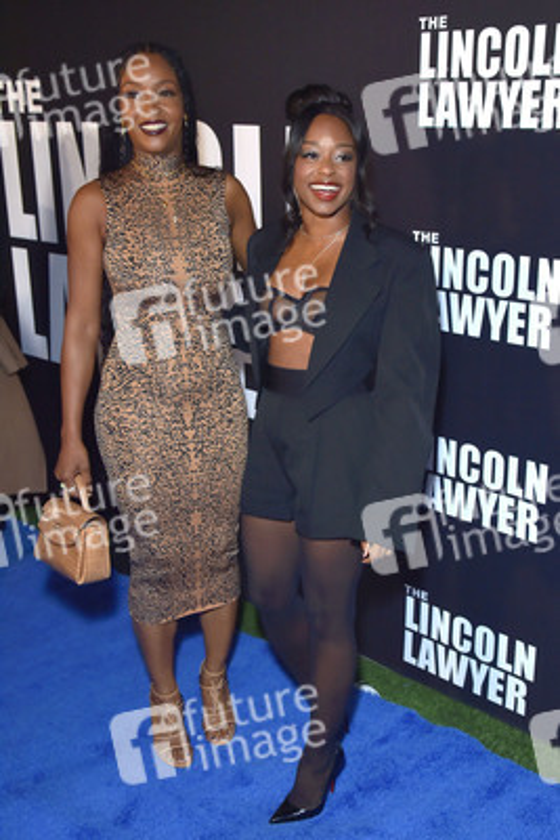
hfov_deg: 35.1
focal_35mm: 38
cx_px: 280
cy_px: 420
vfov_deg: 50.7
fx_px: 886
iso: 800
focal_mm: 38
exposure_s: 1/200
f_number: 6.3
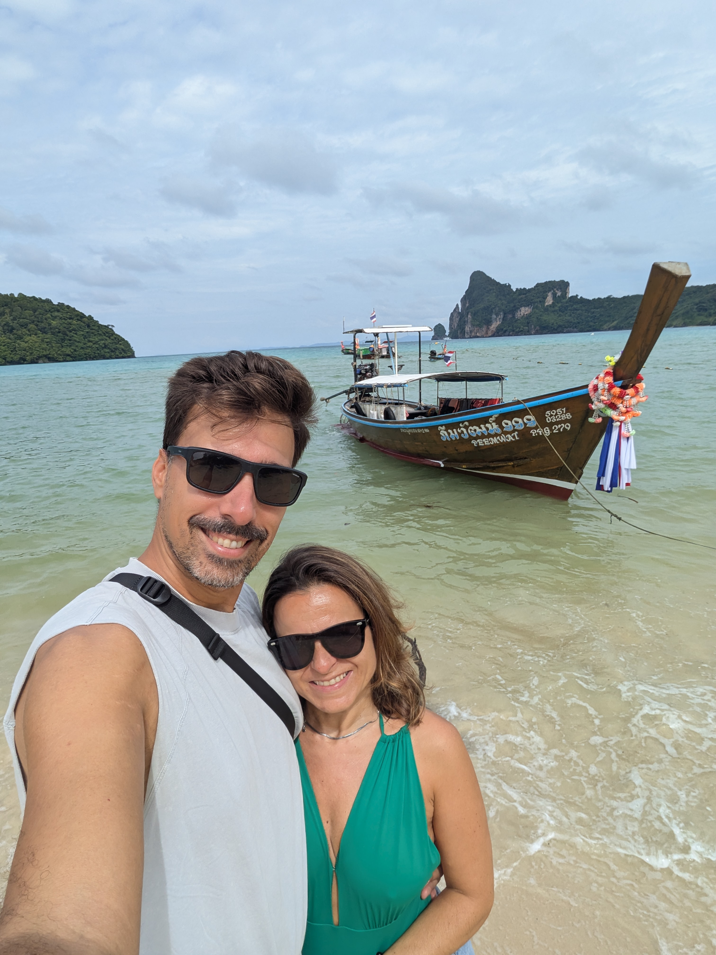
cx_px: 358
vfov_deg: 79.0
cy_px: 478
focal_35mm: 21
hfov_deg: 63.4
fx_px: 579
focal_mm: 2.74
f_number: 2.2
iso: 47
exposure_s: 1/1422
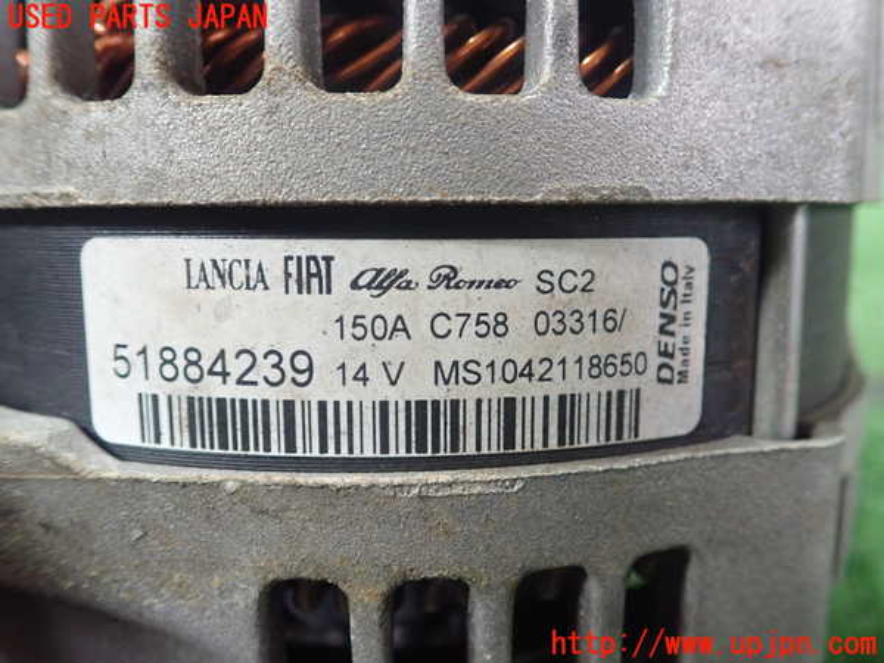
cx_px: 442
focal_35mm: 30
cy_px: 332
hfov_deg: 60.0
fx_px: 766
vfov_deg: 46.8
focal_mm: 5.5
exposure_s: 1/125
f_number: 2.3
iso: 640
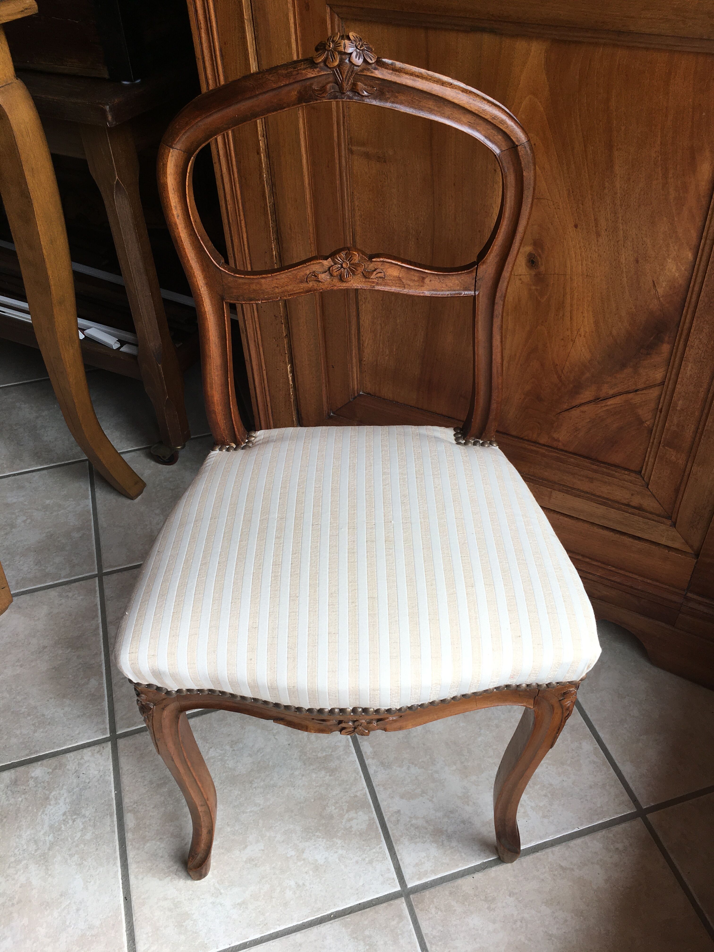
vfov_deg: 61.7
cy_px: 476
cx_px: 357
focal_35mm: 29
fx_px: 798
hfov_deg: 48.2
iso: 25
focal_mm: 4.15
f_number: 2.2
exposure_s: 1/113
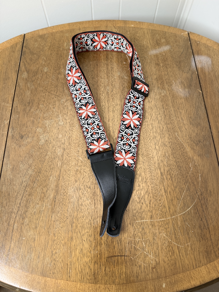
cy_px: 146
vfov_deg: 71.6
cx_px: 110
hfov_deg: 56.8
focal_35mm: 24
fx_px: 202
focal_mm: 6.76
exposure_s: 1/101
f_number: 1.78
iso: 200
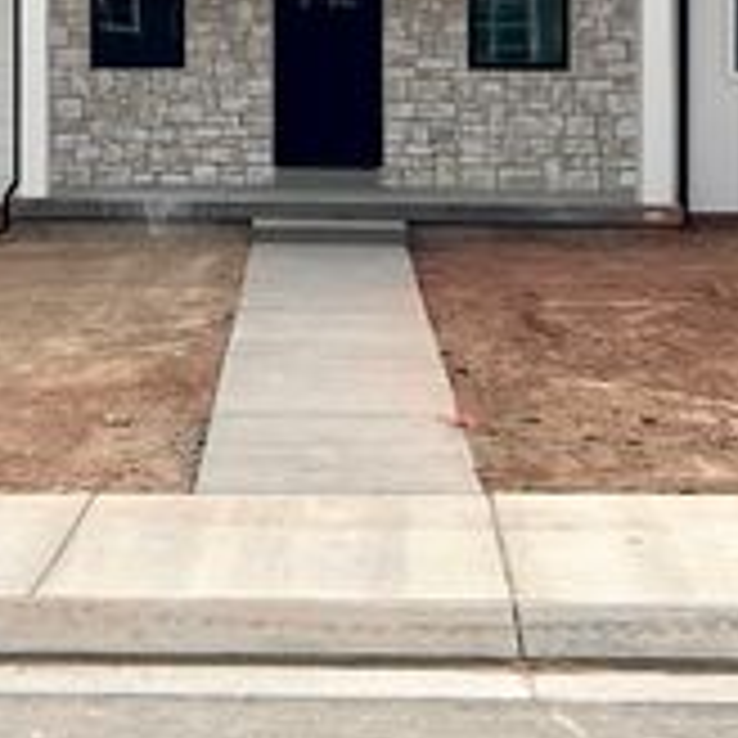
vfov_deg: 23.0
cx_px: 76
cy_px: -97
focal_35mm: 70
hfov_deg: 24.0
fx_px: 1688
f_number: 1.5
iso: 50
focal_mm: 5.7
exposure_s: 1/14286
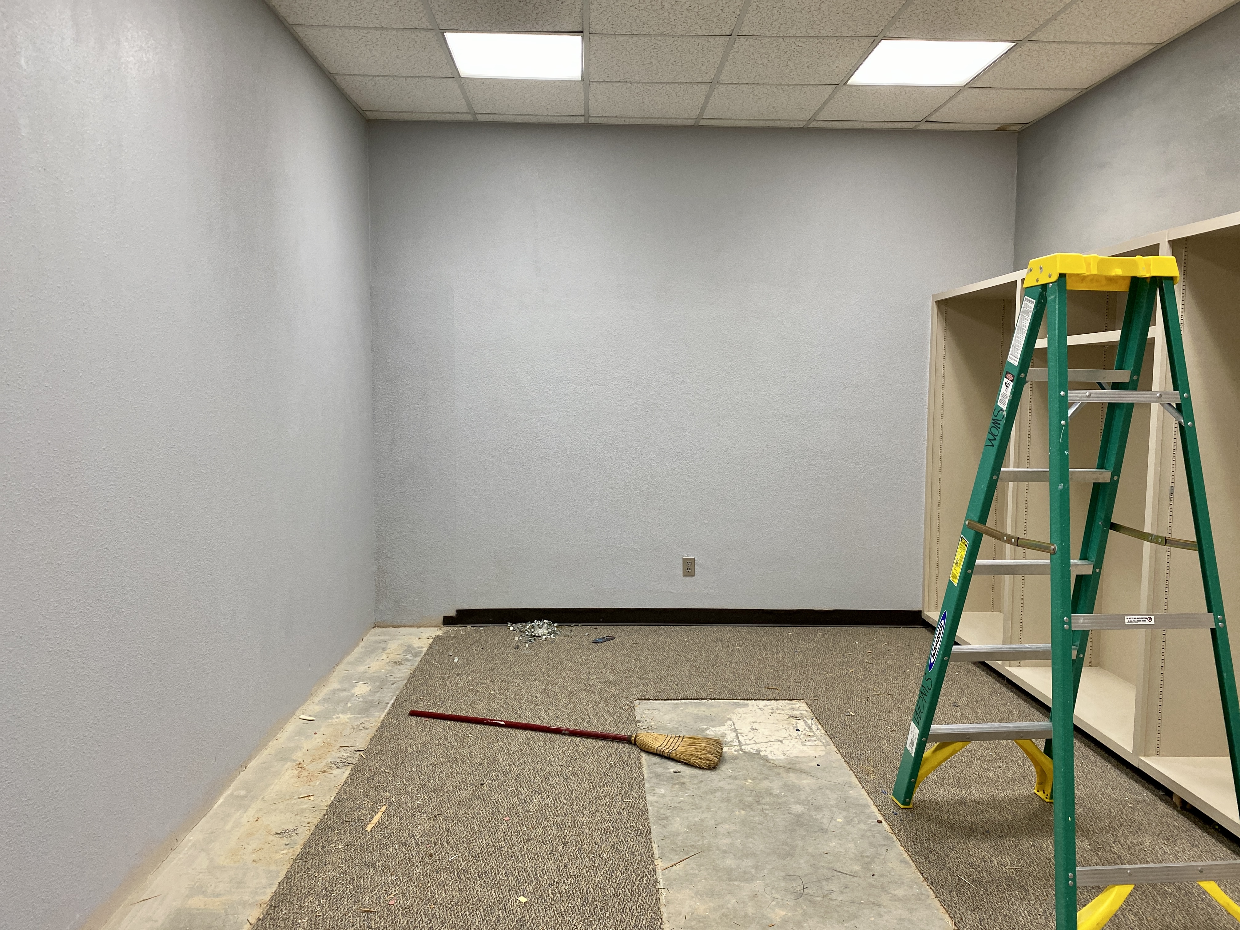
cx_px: 620
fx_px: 931
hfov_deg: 67.3
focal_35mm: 26
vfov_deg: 53.1
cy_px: 465
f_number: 1.8
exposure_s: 1/60
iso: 125
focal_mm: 4.25
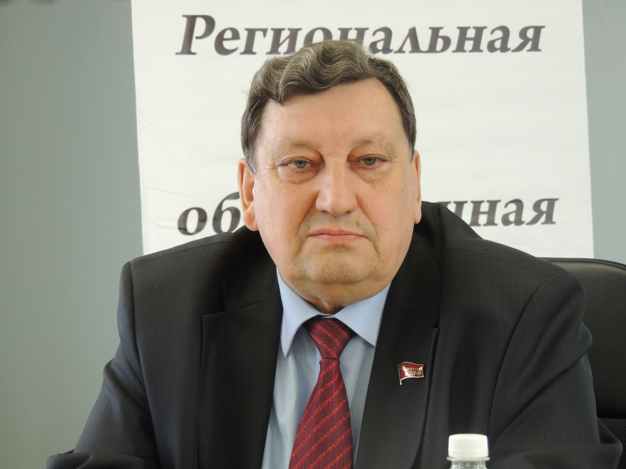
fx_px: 2170
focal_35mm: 120
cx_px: 313
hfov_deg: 16.4
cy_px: 234
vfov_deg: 12.3
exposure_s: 1/30
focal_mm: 21.4
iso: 400
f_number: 4.2
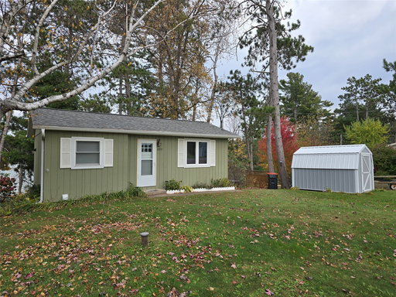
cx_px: 198
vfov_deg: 58.9
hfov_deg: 73.9
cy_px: 148
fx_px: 263
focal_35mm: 23
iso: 12
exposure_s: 1/283
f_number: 1.7
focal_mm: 6.3
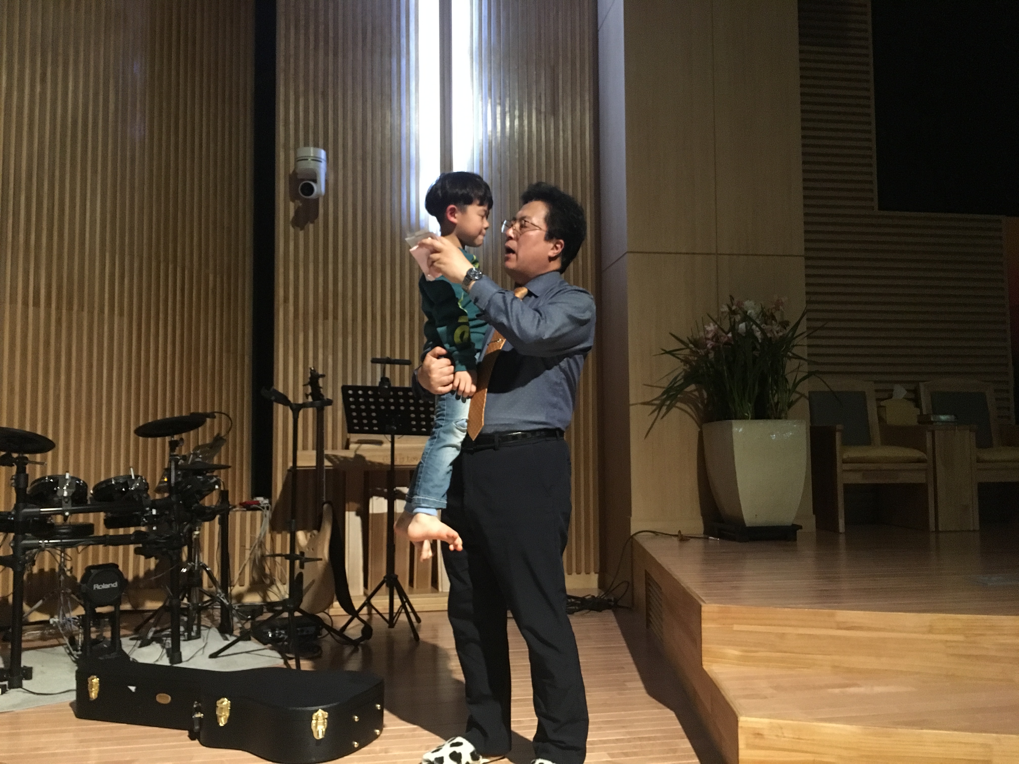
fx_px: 854
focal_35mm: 29
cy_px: 382
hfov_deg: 61.7
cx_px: 510
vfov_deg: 48.2
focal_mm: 4.15
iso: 250
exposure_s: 1/15
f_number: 2.2
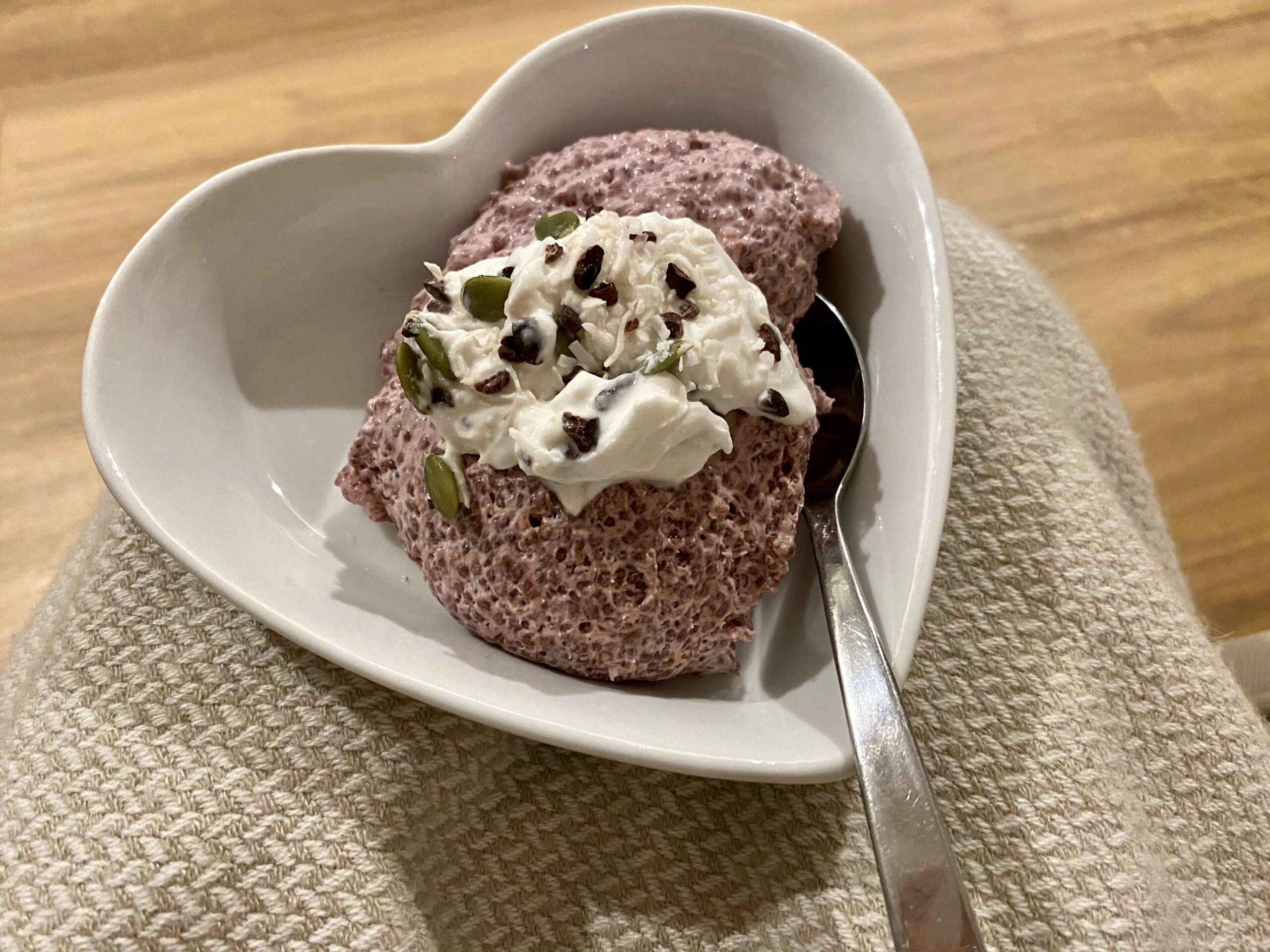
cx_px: 635
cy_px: 476
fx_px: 954
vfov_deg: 53.1
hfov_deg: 67.3
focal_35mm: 26
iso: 500
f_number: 1.8
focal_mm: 4.25
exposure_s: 1/33
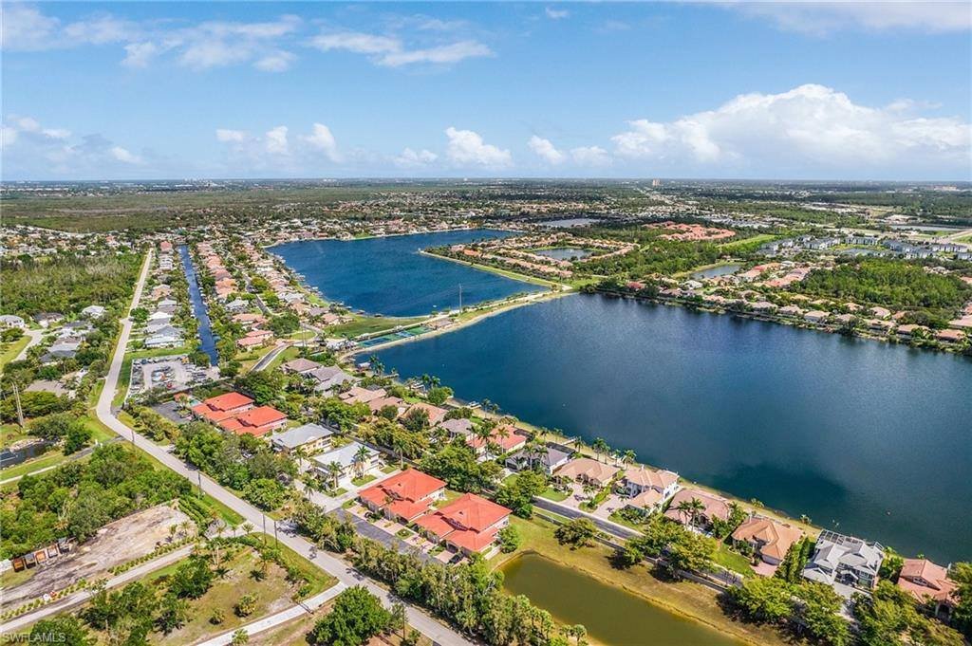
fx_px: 594
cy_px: 323
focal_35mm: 22
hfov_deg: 78.6
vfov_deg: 57.1
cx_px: 486
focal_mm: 8.38
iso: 120
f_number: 2.8
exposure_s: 1/2000
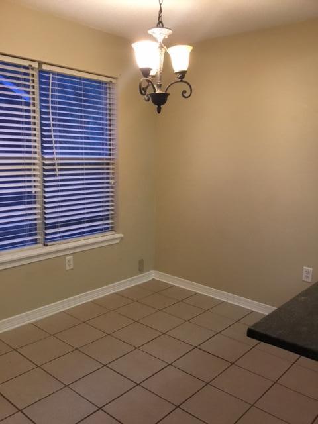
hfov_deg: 45.4
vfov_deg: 58.4
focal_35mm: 31
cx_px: 159
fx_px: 380
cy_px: 212
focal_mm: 3.3
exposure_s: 1/20
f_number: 2.4
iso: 200
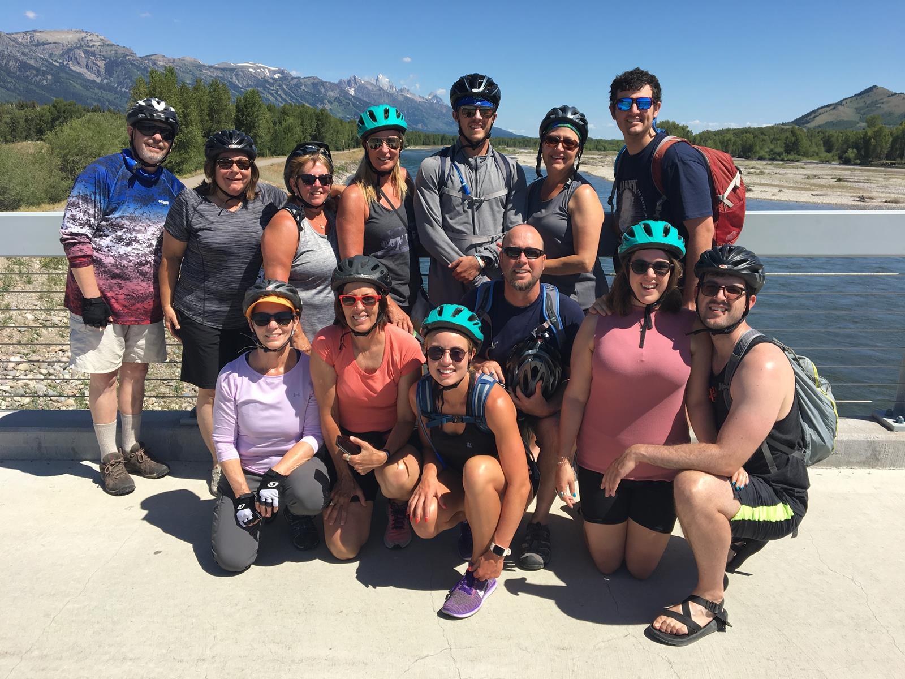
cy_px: 340
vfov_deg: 48.2
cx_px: 452
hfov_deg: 61.7
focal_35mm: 29
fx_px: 758
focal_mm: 4.15
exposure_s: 1/1451
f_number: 2.2
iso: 25
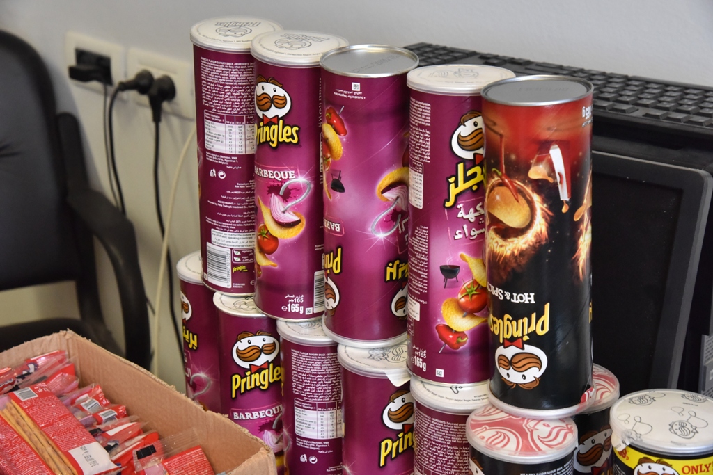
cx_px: 356
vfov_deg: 19.5
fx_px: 1386
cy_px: 238
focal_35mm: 70
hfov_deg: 28.8
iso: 3200
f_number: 9
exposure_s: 1/320
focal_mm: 70
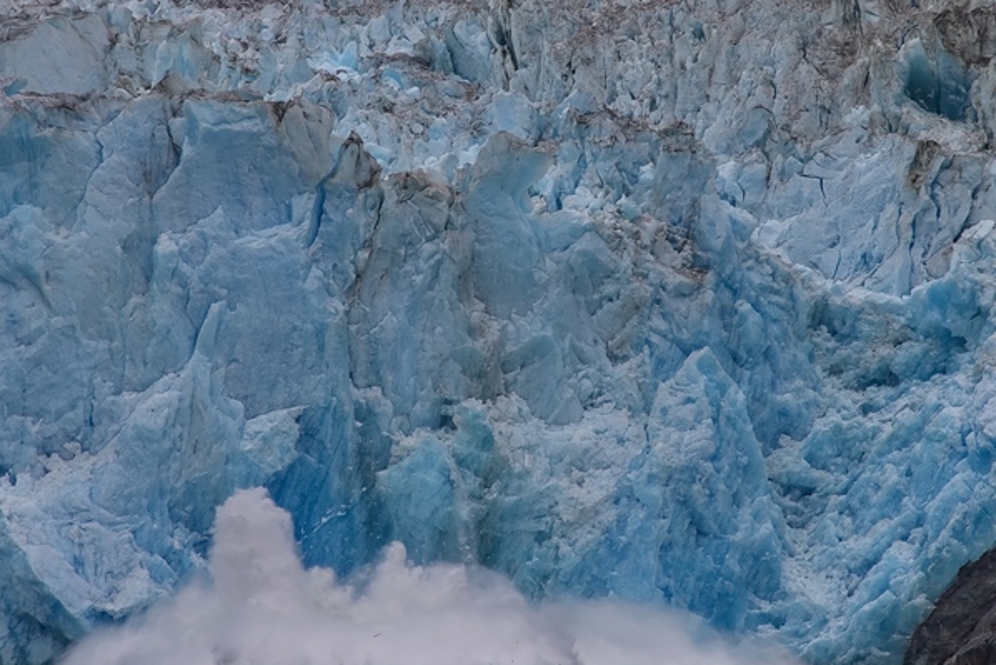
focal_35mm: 257
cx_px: 533
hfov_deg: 8.0
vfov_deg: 5.3
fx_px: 7112
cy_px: 212
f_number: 4.5
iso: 100
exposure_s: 1/250
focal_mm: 120
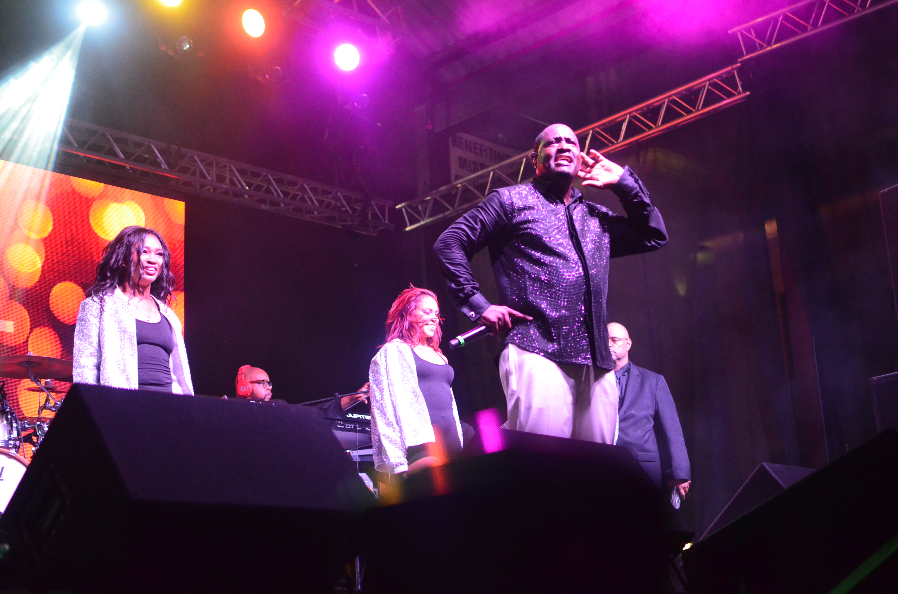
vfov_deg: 25.6
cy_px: 297
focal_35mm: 52
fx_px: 1307
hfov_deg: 37.9
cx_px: 449
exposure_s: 1/250
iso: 3200
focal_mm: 35
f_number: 2.8
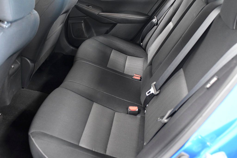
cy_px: 79
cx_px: 118
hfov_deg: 53.1
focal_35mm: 36
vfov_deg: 36.9
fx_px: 237
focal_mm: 24
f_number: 3.5
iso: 2500
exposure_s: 1/60
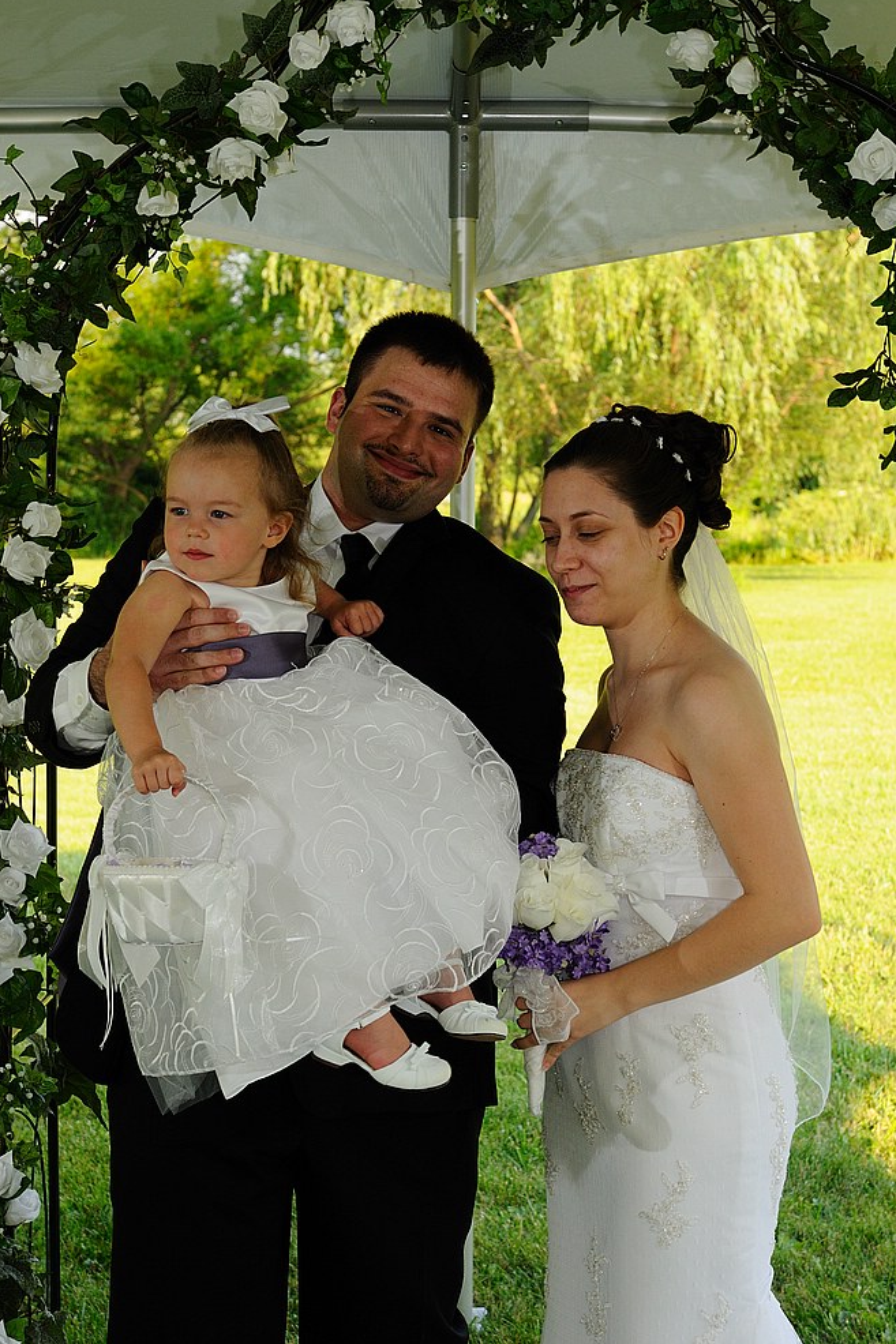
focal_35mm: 79
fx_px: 2950
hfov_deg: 17.3
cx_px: 447
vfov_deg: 25.7
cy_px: 664
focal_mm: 52
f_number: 7.1
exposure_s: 1/200
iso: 400
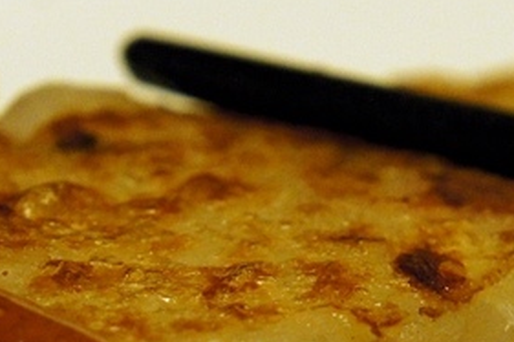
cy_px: 356
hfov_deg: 7.8
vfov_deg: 5.2
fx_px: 3776
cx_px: 344
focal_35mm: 265
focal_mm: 55
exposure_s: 1/20
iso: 1600
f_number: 7.1
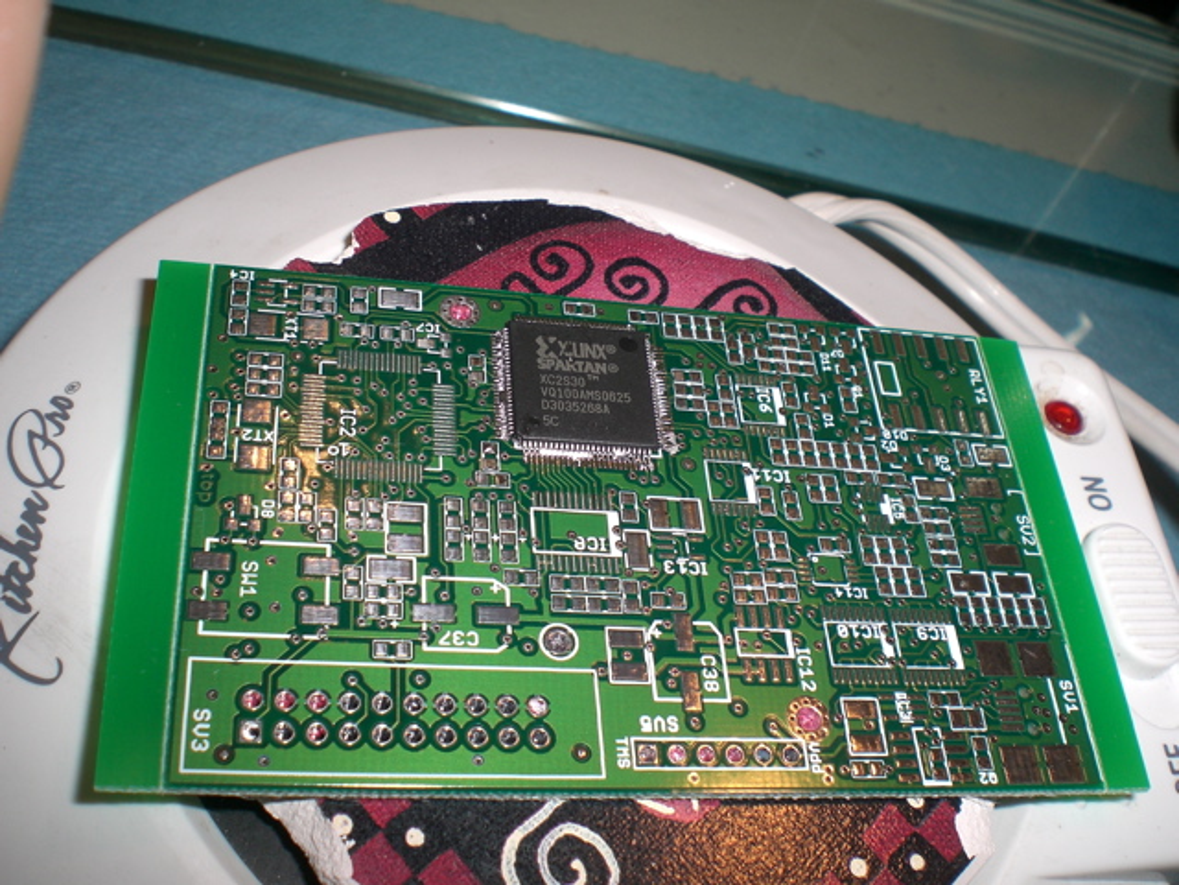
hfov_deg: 49.0
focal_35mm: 38
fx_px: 1294
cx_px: 590
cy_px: 442
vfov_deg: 37.7
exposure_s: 1/60
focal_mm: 6.3
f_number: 4.4
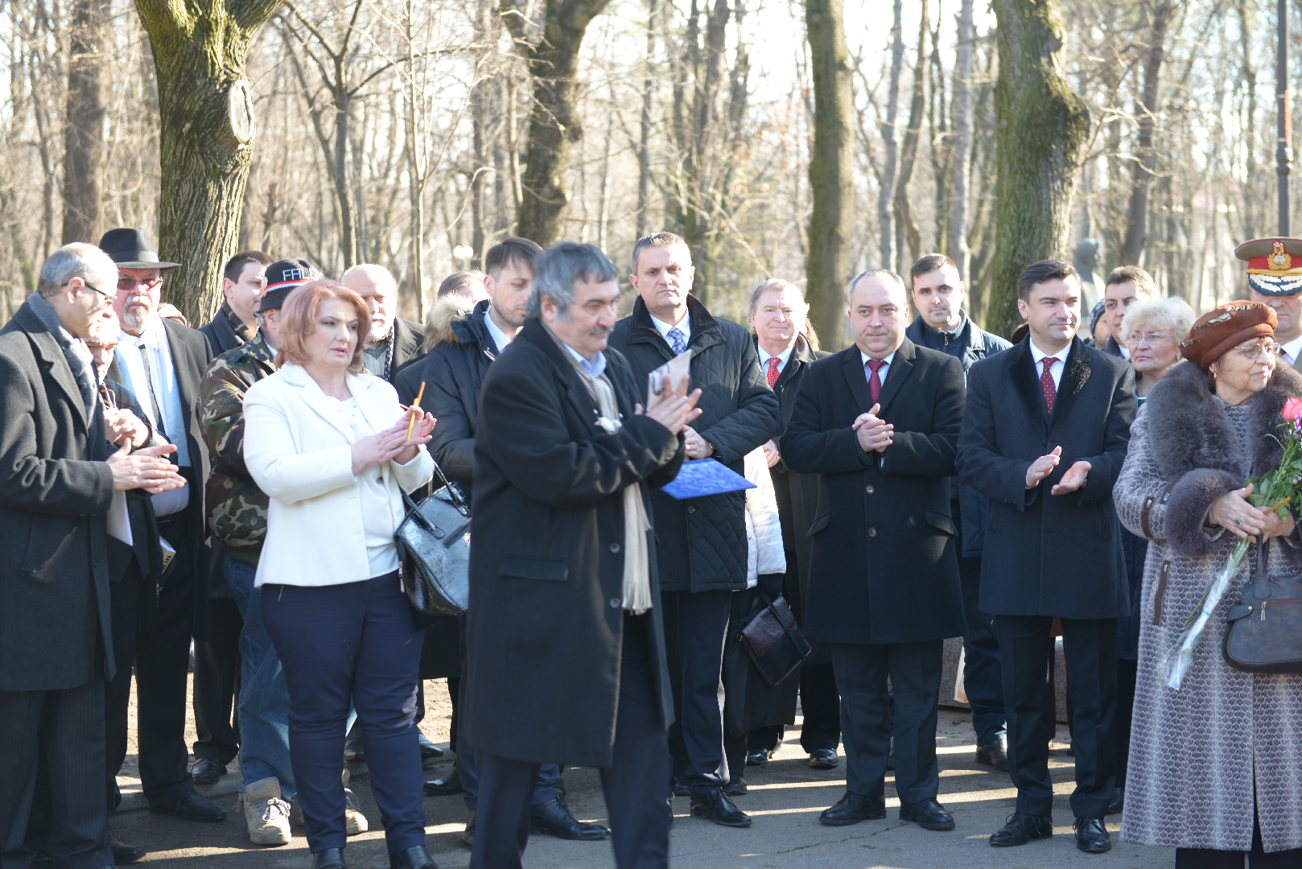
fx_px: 2532
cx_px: 651
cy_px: 434
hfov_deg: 28.8
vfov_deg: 19.5
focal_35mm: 70
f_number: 3.2
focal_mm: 70
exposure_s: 1/160
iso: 250
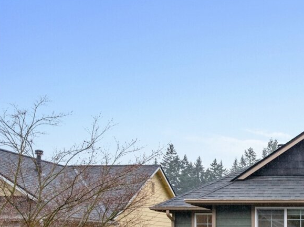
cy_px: 250
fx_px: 509
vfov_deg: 23.6
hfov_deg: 28.9
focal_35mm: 58
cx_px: 362
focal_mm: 12.29
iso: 360
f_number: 2.8
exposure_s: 1/320
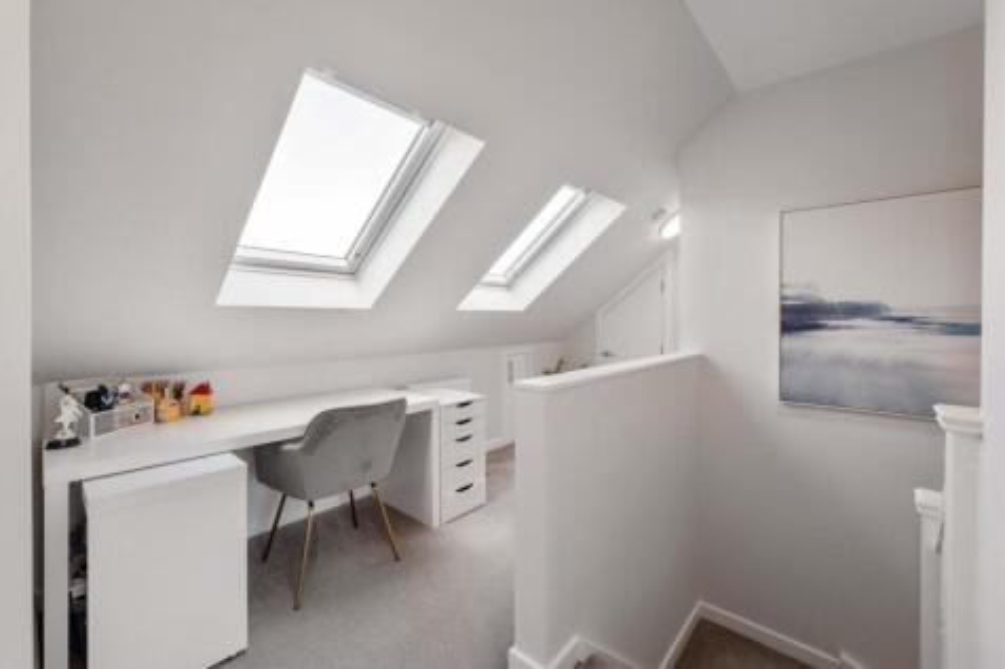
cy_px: 334
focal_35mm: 14
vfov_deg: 81.2
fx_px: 391
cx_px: 502
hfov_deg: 104.3
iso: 640
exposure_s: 1/125
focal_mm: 14
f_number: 8
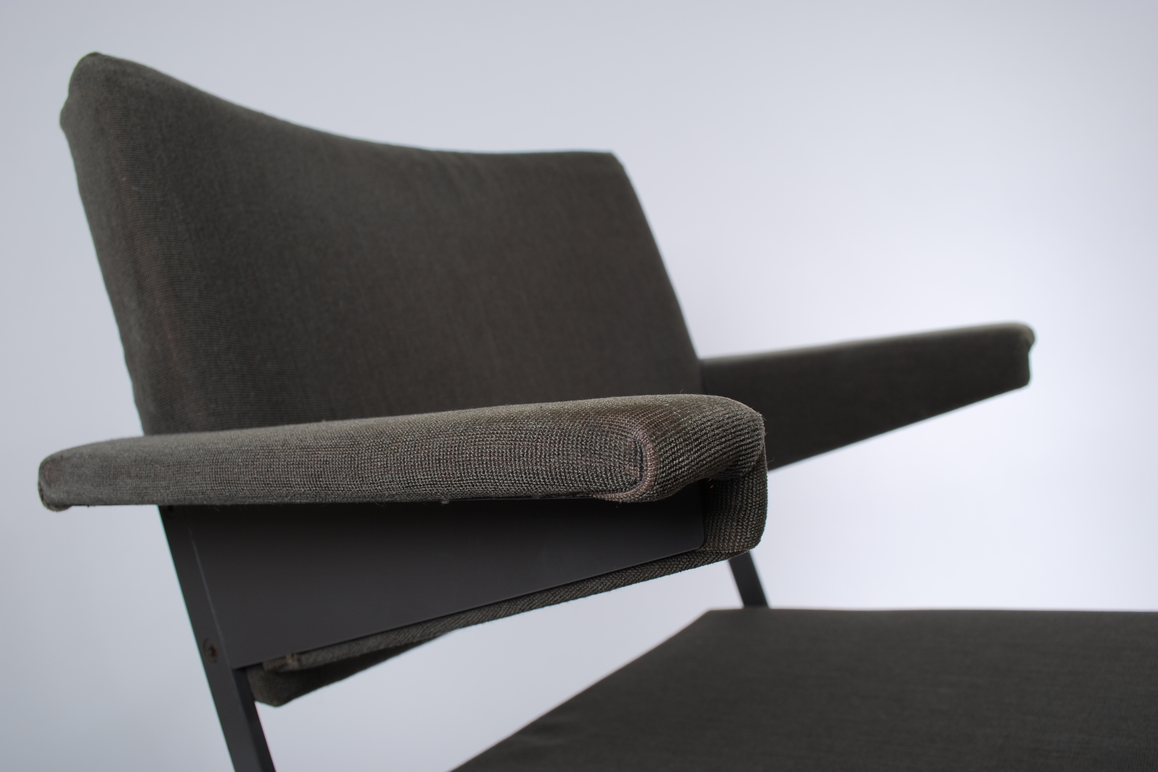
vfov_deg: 46.4
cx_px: 580
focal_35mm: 28
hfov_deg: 65.5
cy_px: 394
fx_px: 901
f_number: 9
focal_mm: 18
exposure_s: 1/160
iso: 100
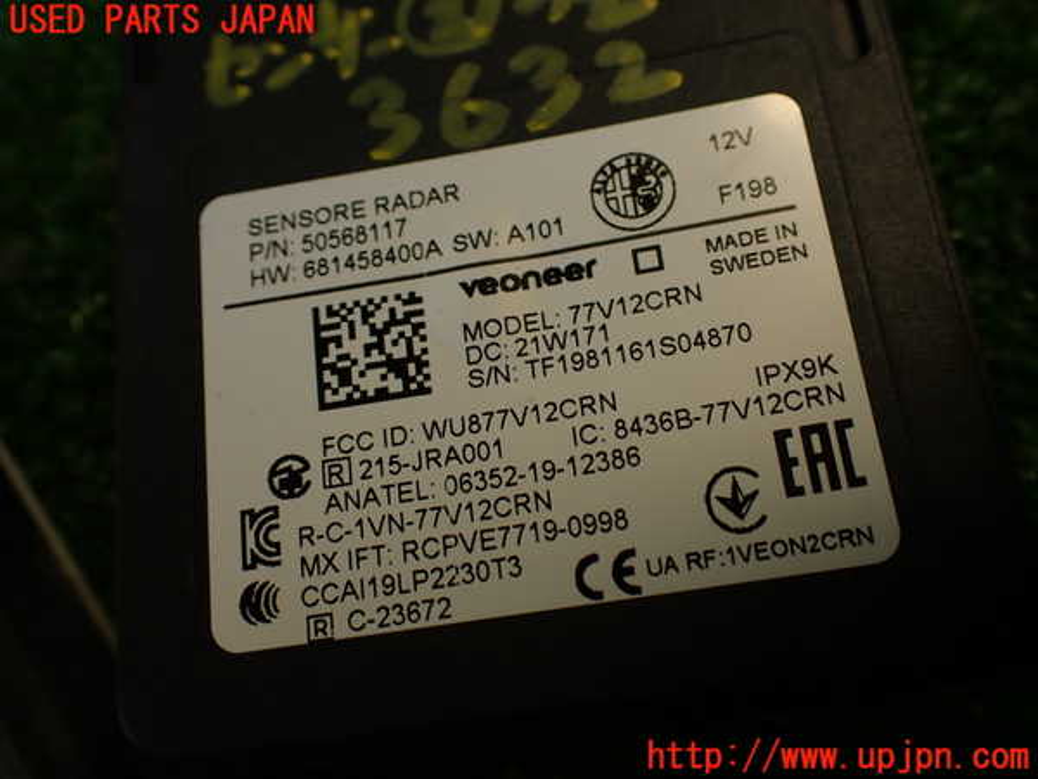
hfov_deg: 56.8
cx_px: 519
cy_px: 390
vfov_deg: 44.2
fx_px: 960
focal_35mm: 32
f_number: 2.4
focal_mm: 5.79
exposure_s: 1/60
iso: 100
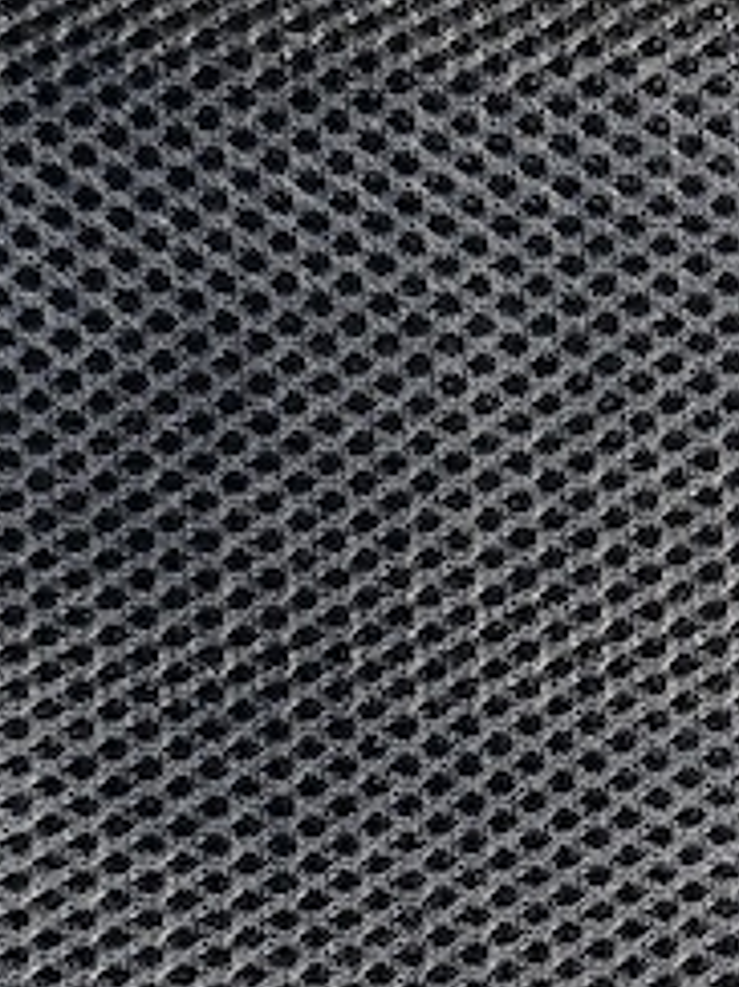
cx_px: 922
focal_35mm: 101
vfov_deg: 18.8
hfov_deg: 14.1
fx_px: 2877
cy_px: 1024
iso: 800
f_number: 1.78
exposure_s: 1/33
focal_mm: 6.76
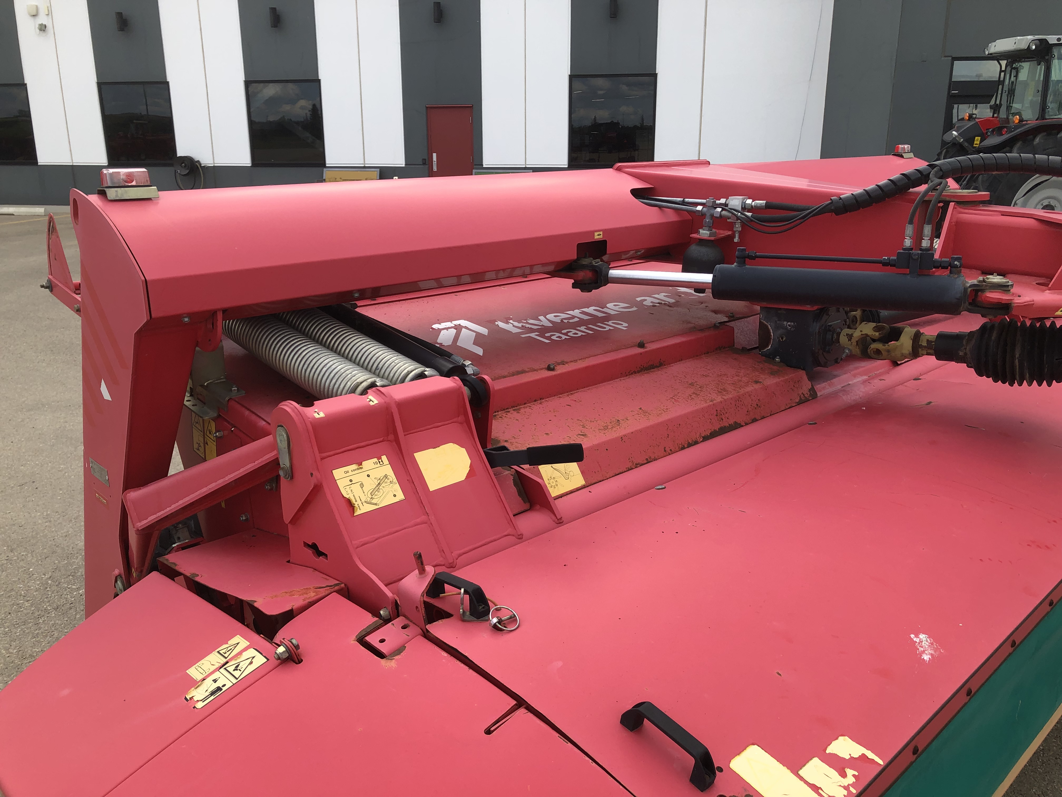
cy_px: 398
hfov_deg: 63.4
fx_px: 859
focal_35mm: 28
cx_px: 531
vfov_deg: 49.7
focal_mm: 3.99
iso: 20
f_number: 1.8
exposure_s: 1/923
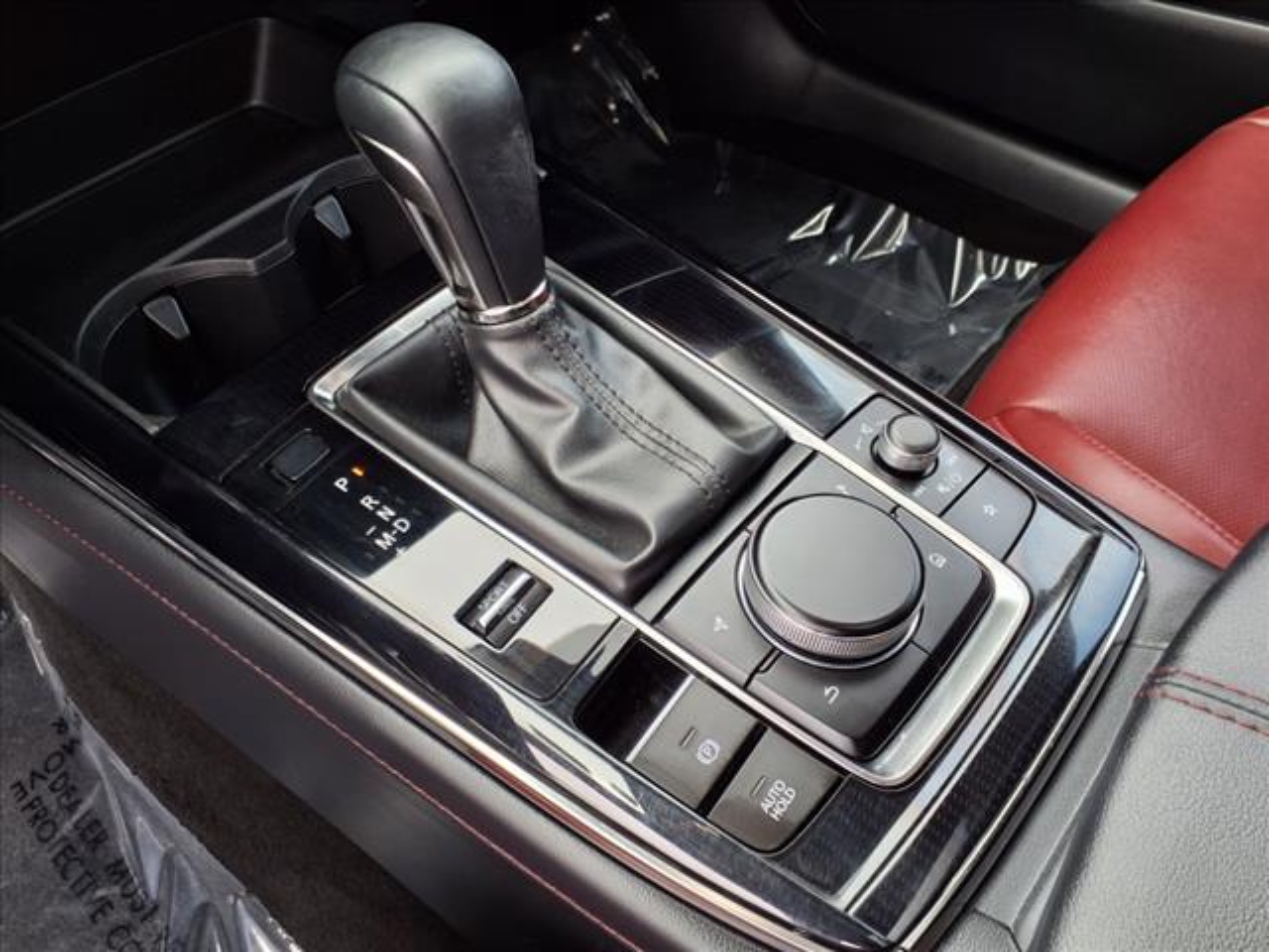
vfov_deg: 51.4
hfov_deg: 65.3
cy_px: 476
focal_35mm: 27
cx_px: 634
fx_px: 990
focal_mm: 3.58
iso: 40
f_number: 1.9
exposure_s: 1/120
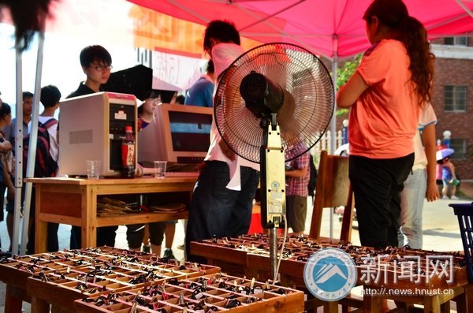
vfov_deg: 34.0
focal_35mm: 39
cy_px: 156
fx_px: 511
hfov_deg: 49.7
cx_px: 236
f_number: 6.3
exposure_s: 1/320
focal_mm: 26
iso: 250
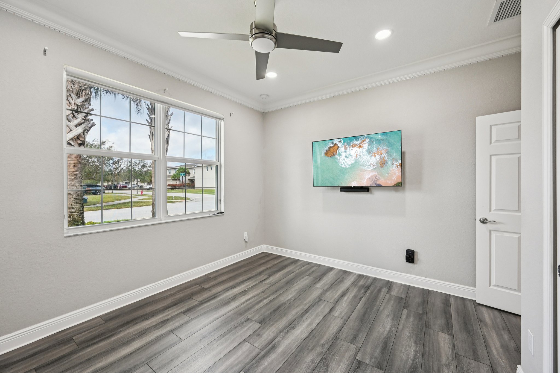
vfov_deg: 81.2
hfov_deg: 104.3
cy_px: 186
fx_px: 218
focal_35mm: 14
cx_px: 280
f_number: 8
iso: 1600
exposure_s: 1/320
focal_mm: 14
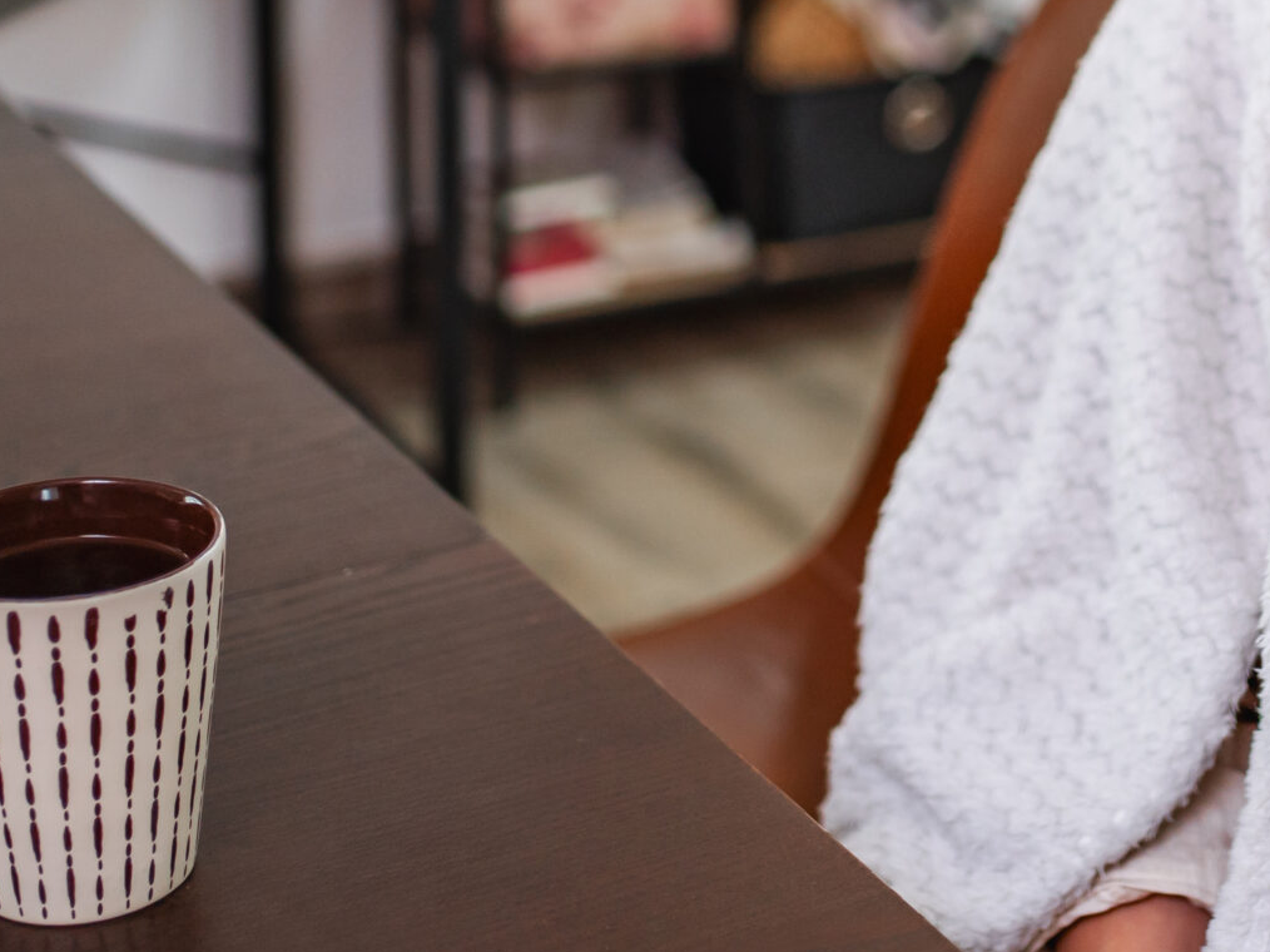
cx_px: 1077
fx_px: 3118
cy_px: -6
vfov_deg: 17.0
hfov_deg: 22.6
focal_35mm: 85
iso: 400
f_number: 1.8
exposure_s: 1/250
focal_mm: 35
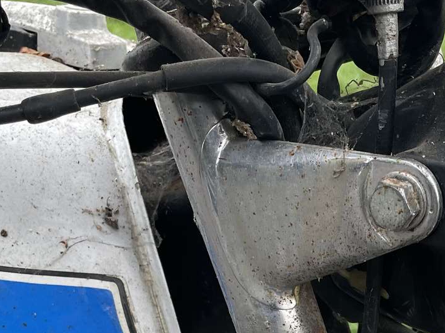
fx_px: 938
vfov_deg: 19.0
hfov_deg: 26.1
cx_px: 372
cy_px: 404
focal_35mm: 73
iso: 80
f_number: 1.6
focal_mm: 4.2
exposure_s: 1/121
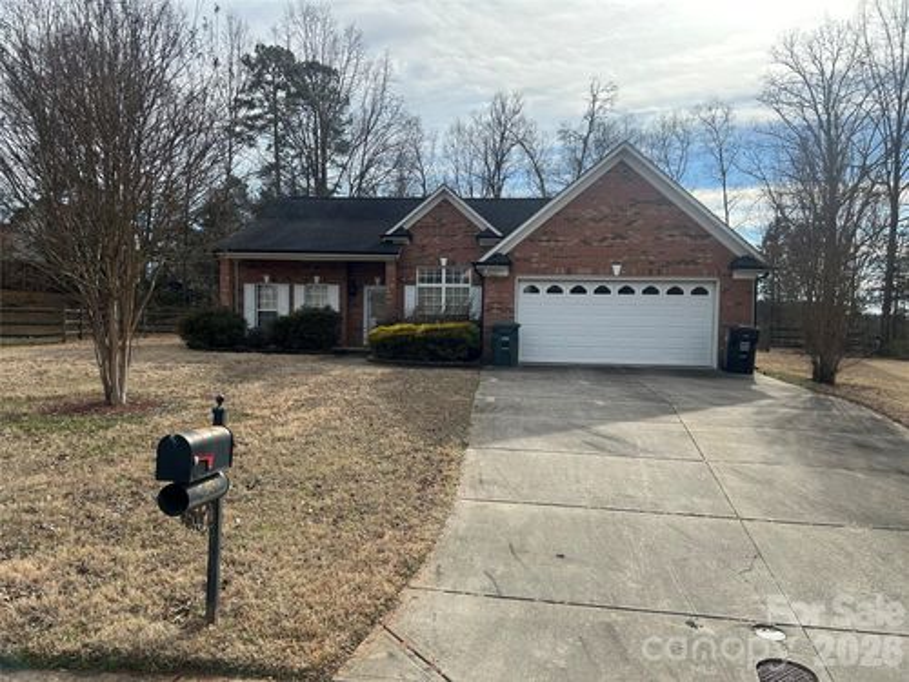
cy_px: 341
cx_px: 454
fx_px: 683
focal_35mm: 26
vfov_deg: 53.1
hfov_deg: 67.3
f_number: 1.5
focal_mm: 5.7
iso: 50
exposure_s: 1/3257
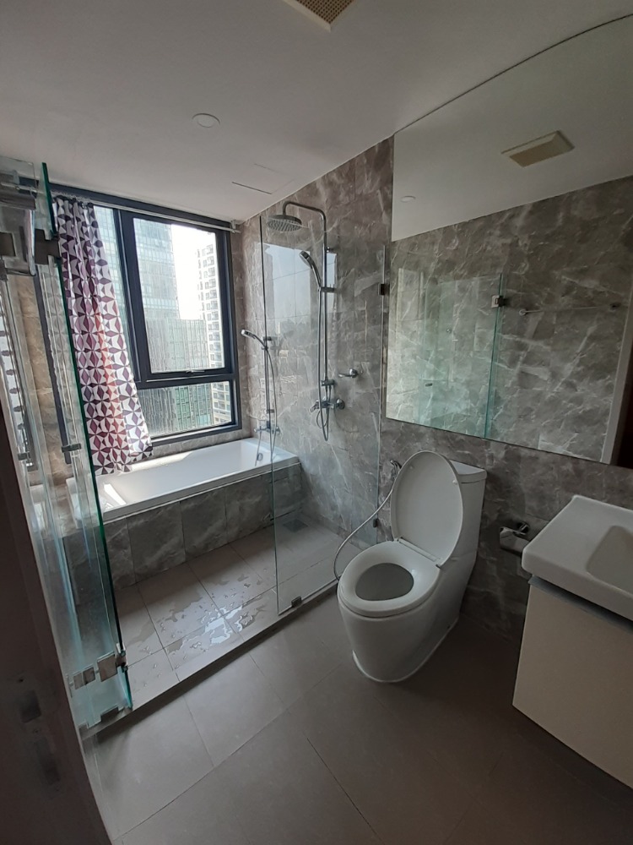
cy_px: 422
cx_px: 316
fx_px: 317
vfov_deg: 106.2
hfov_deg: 89.9
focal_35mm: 13
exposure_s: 1/60
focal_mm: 1.13
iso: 40
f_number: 2.2
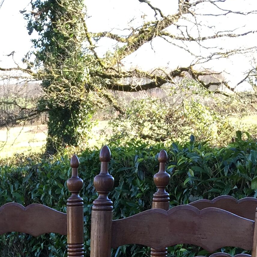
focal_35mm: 98
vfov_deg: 15.8
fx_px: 823
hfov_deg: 17.5
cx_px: 31
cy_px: 424
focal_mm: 4.15
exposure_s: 1/128
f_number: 2.2
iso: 32
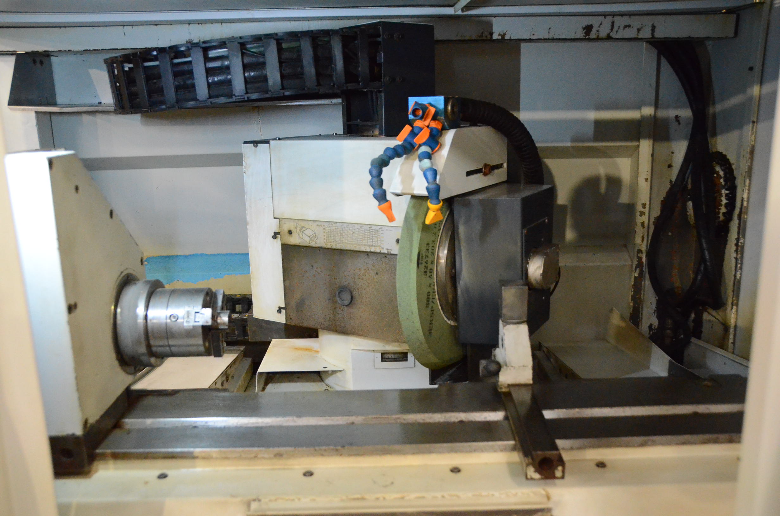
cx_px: 390
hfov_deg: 62.0
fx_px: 649
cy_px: 258
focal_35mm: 30
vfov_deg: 43.4
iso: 6400
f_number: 3.5
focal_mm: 20
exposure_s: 1/160
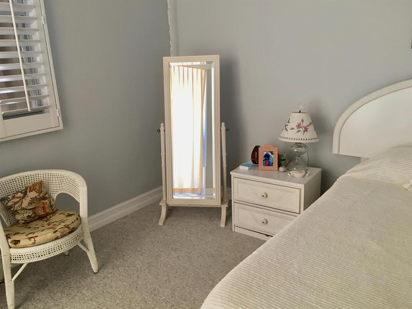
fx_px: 345
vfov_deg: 48.2
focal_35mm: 29
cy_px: 154
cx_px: 206
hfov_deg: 61.7
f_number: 2.2
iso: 64
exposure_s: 1/30
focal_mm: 4.15
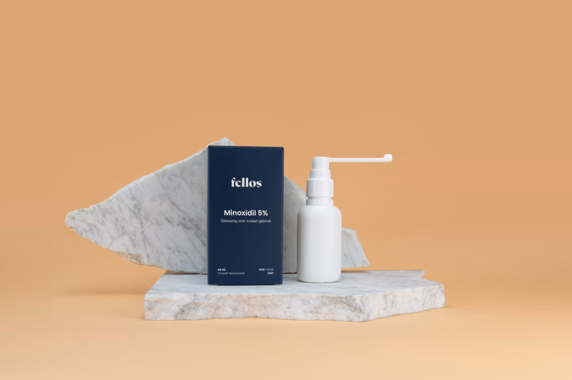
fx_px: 595
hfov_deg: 51.3
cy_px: 190
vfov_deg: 35.4
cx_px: 286
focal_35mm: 38
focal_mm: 25
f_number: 5.6
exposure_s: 1/125
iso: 125
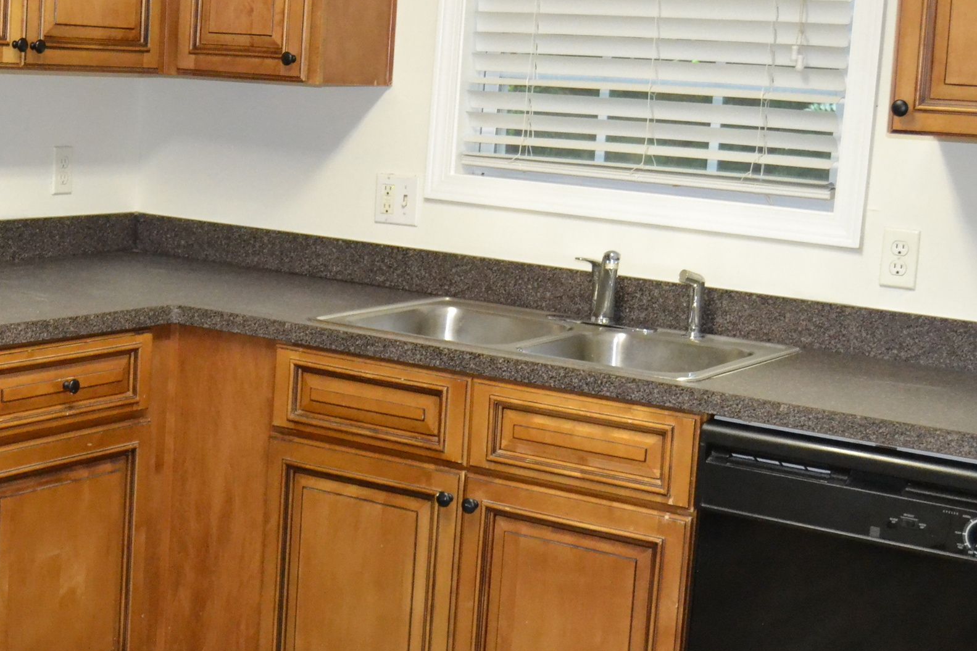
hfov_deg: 29.8
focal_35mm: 67
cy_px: 263
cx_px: 286
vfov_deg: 20.3
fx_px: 1817
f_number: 3.8
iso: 3200
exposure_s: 1/60
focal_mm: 23
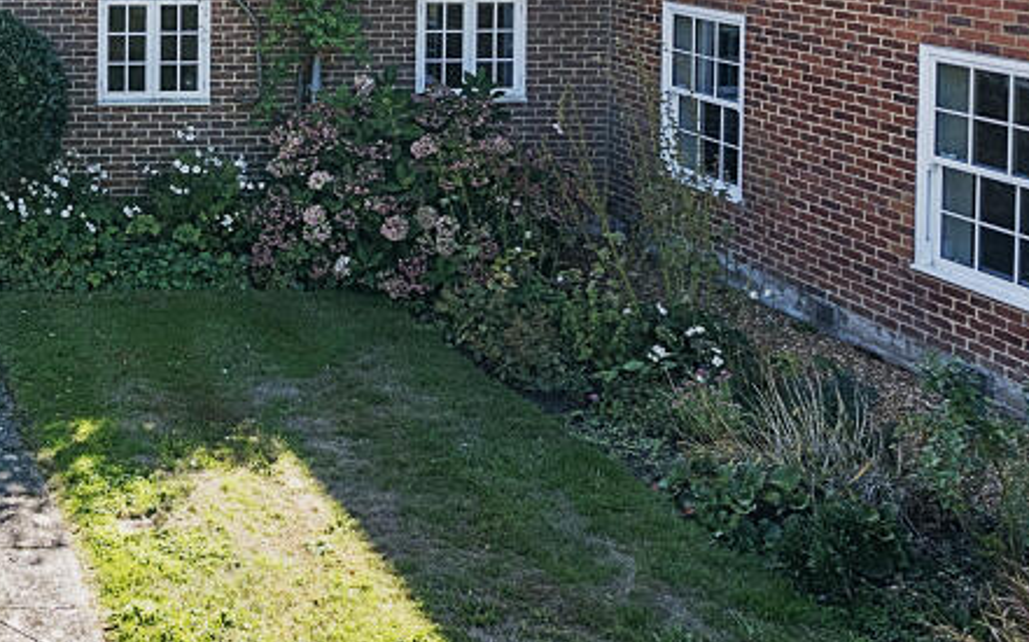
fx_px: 1261
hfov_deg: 38.9
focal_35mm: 45
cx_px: -19
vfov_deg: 28.2
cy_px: 172
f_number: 8
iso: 400
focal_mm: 13
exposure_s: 1/250
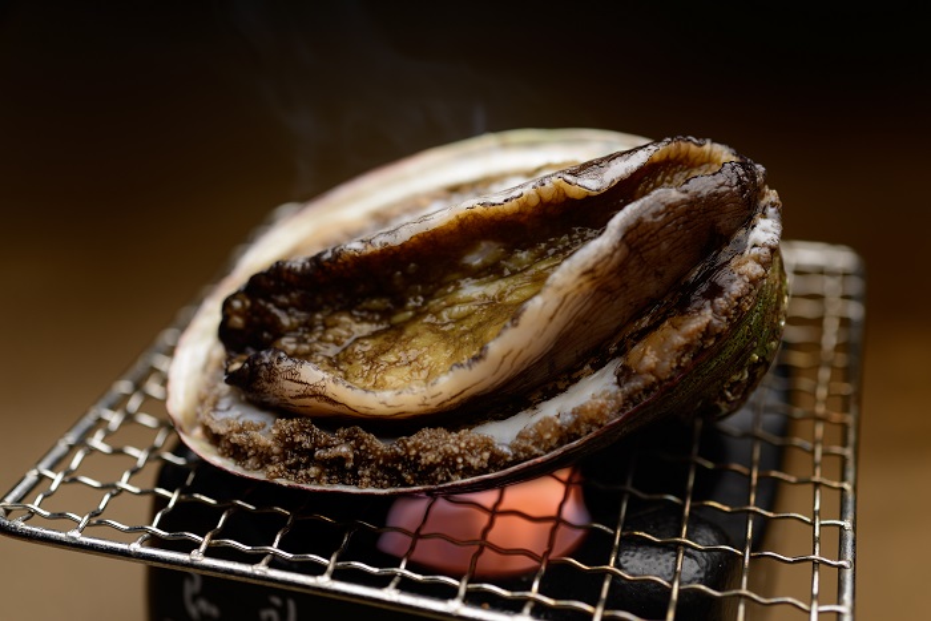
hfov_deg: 39.6
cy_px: 310
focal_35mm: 50
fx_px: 1293
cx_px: 466
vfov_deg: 27.0
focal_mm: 50
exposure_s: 1/40
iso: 100
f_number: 3.5
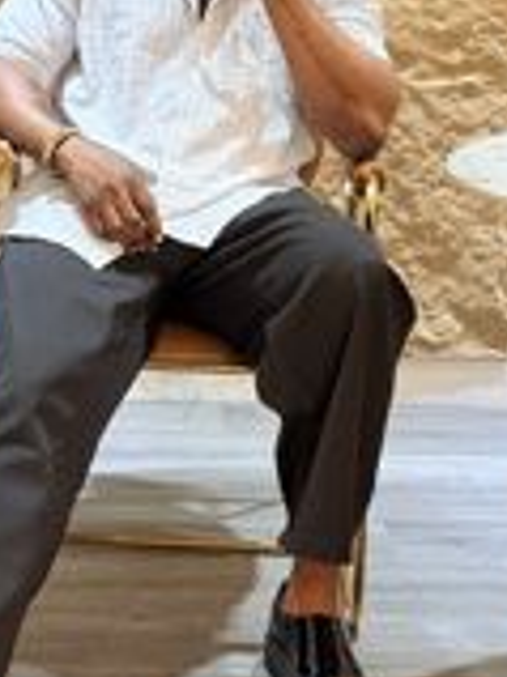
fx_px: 2014
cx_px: 149
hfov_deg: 14.3
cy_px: 241
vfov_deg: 19.0
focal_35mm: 103
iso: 200
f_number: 1.78
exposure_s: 1/33
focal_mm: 6.76
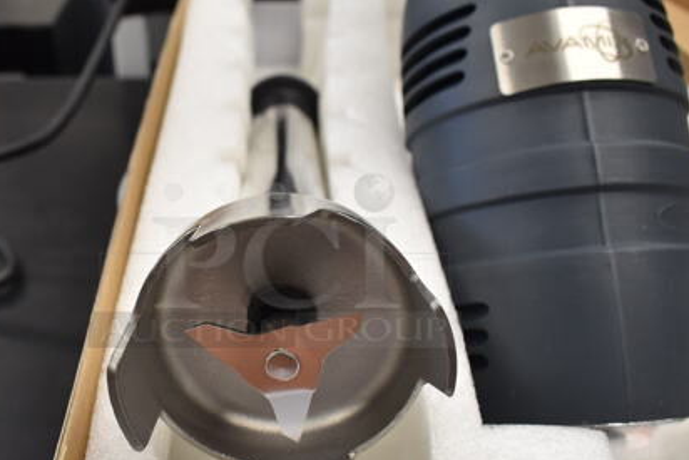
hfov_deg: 48.2
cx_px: 276
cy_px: 259
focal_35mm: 40
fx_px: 766
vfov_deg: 33.4
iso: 800
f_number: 5
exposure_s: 1/60
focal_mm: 18
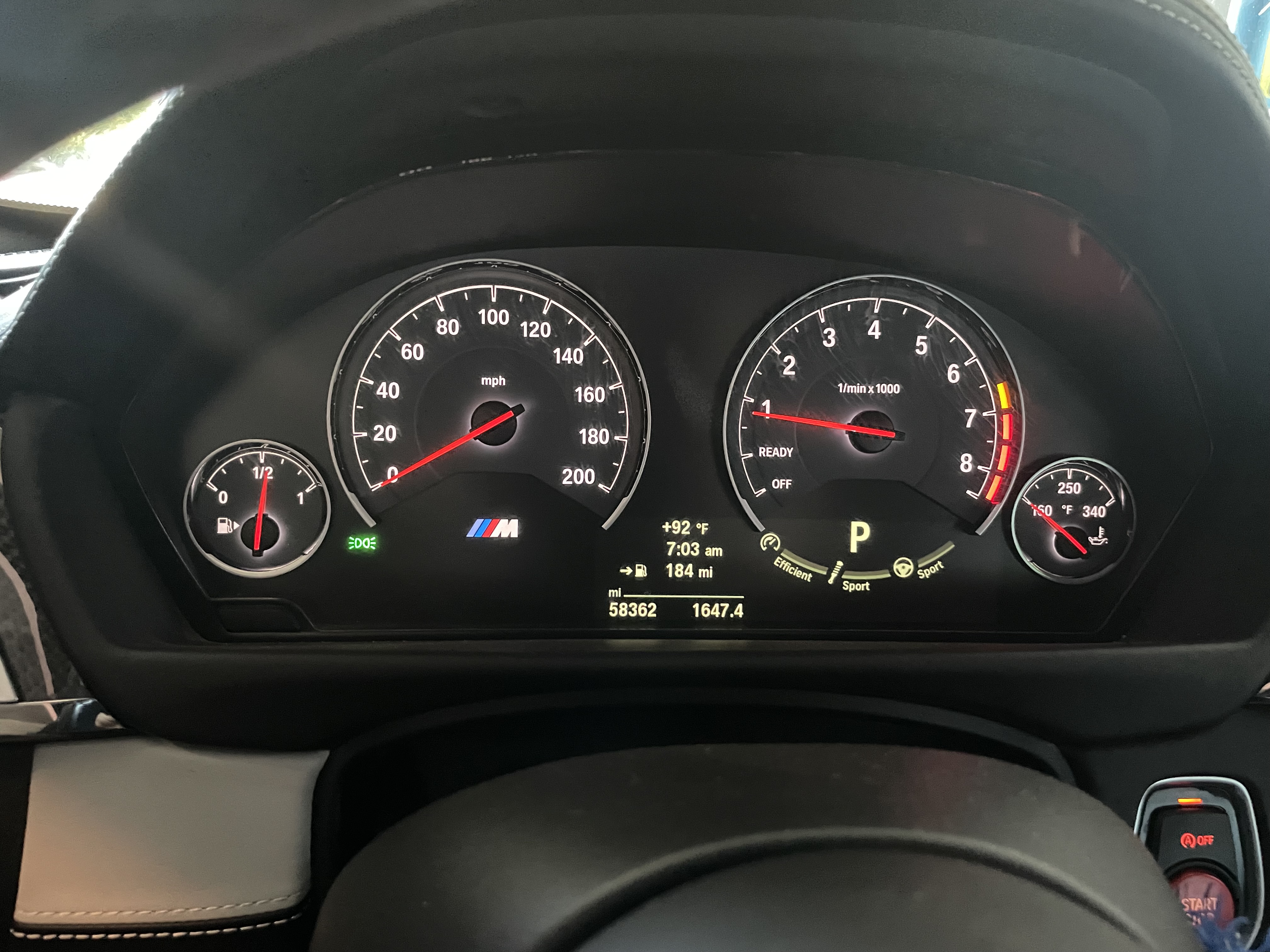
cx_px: 635
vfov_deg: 53.1
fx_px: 954
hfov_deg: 67.3
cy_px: 476
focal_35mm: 26
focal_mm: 4.2
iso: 1000
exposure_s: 1/30
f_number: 1.6
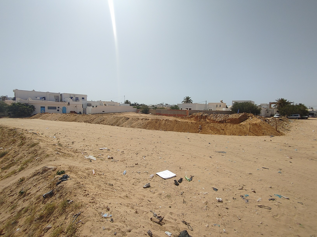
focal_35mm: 15
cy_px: 118
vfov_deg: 81.7
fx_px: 137
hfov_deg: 98.2
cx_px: 158
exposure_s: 1/2703
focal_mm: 1.6
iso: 50
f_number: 2.2
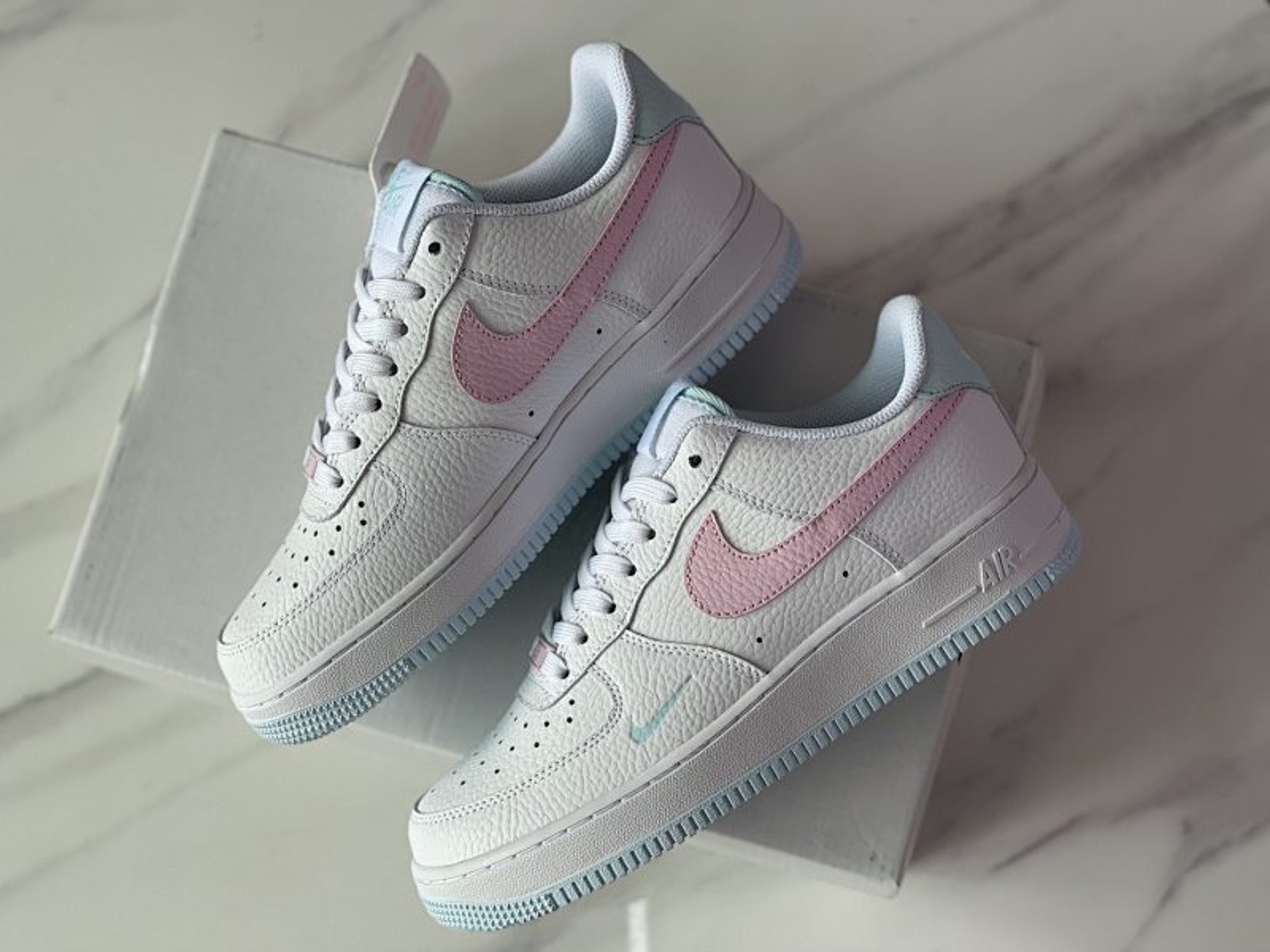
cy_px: 476
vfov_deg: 22.9
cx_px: 635
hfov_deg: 30.3
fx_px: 2348
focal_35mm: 64
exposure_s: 1/121
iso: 32
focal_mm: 7.5
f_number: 2.2
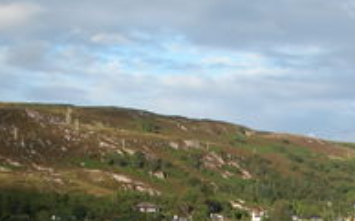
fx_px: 890
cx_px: 333
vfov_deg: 13.8
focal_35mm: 92
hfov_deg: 21.9
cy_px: 270
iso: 100
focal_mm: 10.7
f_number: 5.2
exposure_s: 1/250
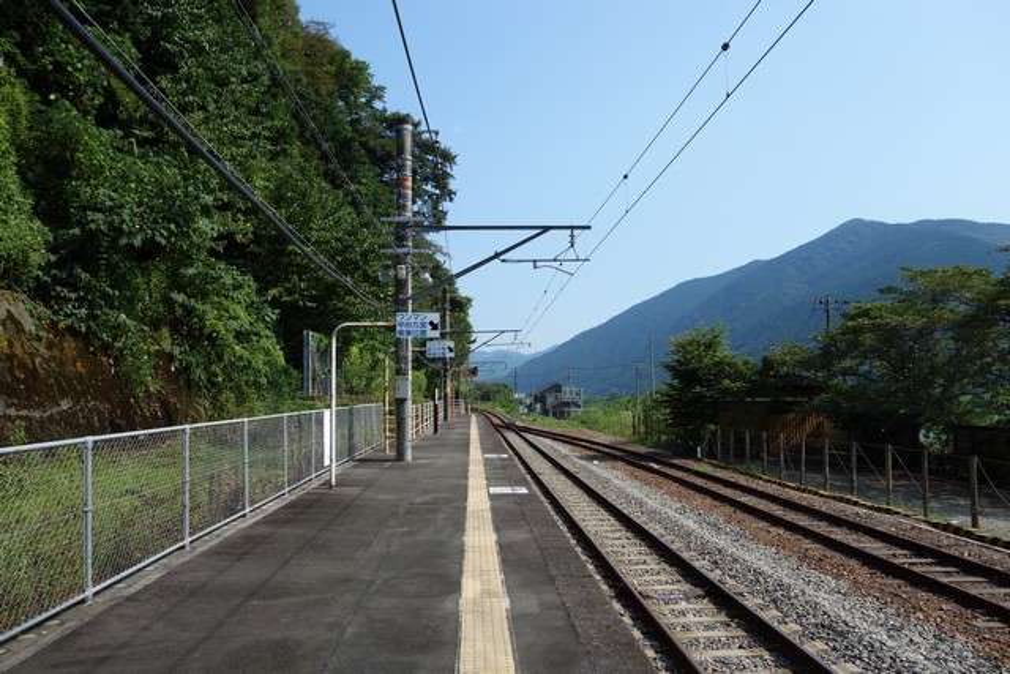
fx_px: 786
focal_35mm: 28
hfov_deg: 65.5
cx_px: 505
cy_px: 337
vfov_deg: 46.4
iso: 125
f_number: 5.6
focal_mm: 10.4
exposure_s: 1/400
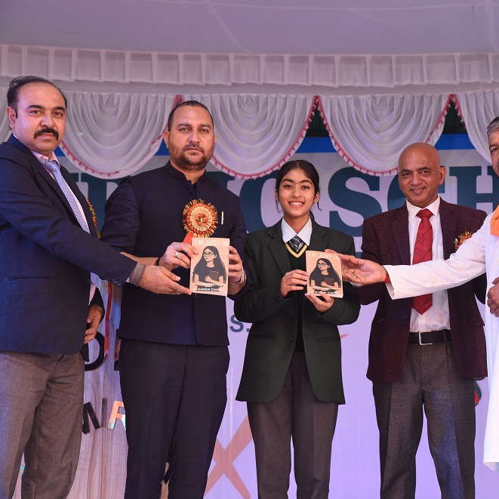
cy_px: 251
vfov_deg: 19.3
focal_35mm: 90
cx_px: 342
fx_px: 1468
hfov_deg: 19.2
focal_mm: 70
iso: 640
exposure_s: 1/125
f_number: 7.1
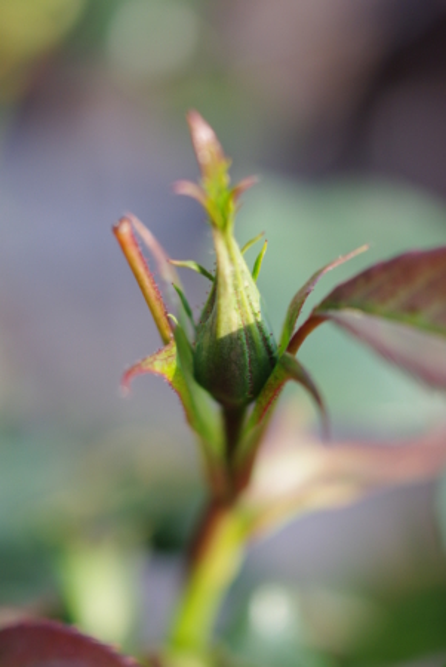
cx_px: 223
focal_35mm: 52
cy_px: 334
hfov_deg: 26.0
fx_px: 964
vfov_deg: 38.2
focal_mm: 35
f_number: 3.5
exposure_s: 1/250
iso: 200
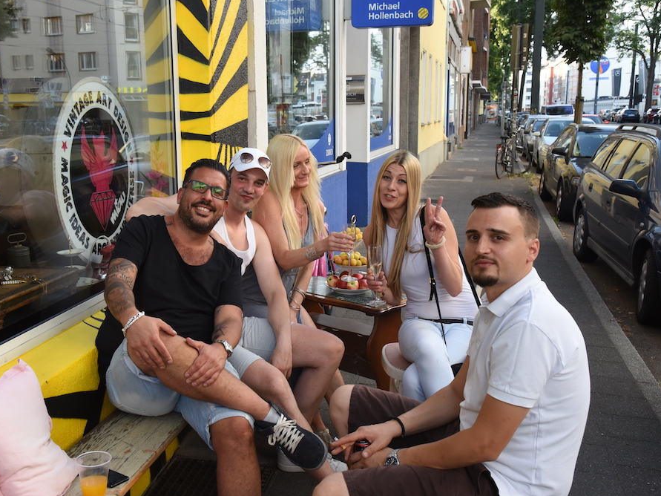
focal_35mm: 42
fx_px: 802
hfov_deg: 44.7
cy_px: 247
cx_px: 288
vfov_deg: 34.3
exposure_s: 1/320
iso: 2000
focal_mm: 38
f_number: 9
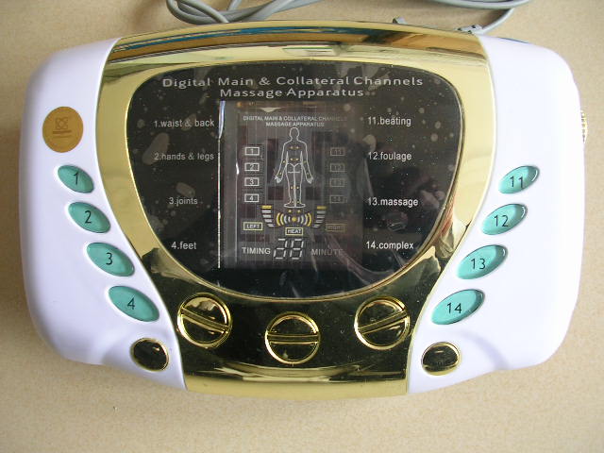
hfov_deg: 49.0
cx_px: 302
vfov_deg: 37.7
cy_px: 226
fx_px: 663
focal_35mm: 38
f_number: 2.8
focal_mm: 5.8
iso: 50
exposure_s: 1/36.6
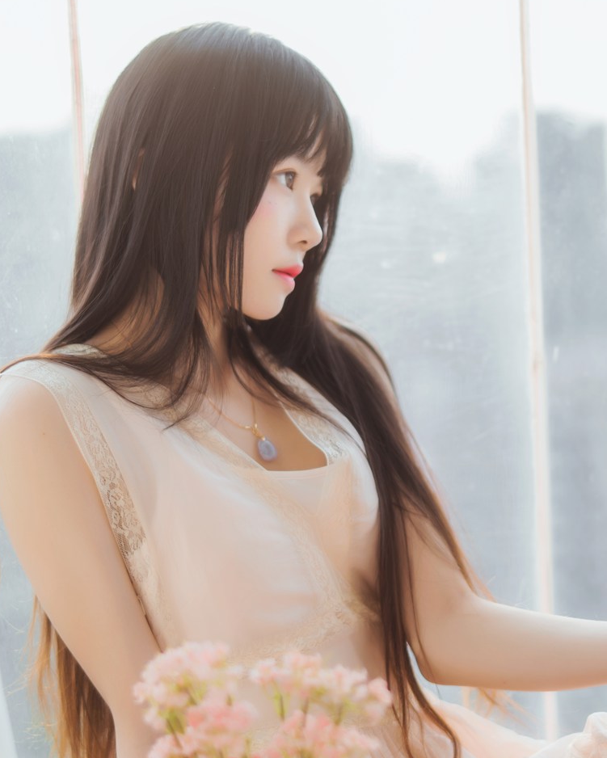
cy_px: 405
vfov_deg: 21.3
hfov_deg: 17.0
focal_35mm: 90
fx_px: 2020
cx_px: 413
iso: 100
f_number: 1.4
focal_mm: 50
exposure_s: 1/400
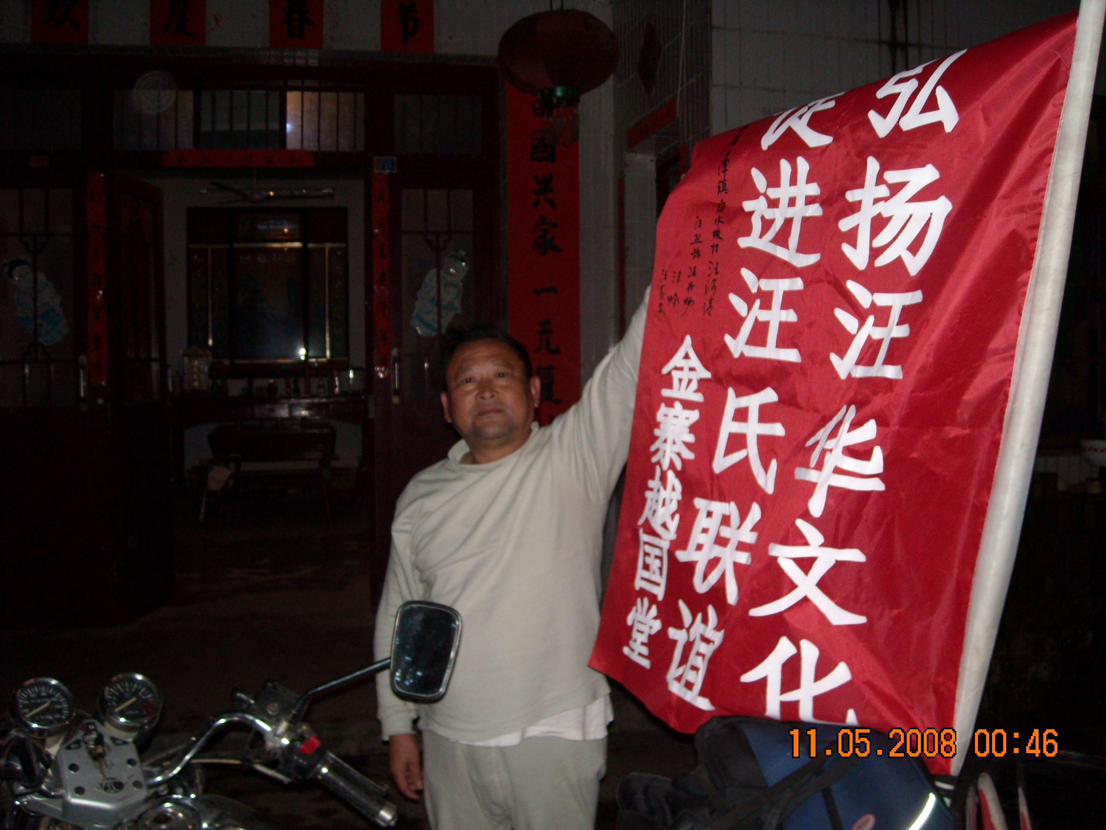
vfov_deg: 40.7
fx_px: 1118
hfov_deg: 52.6
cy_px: 415
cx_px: 553
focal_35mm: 35
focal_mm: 5.7
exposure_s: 1/60
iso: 200
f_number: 2.8
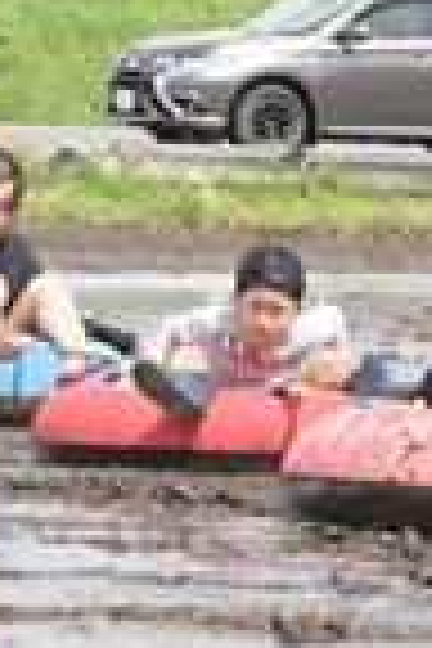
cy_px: 83
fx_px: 7969
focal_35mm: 443
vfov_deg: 4.7
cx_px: 706
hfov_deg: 3.1
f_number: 16
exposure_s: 1/1000
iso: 2000
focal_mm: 85
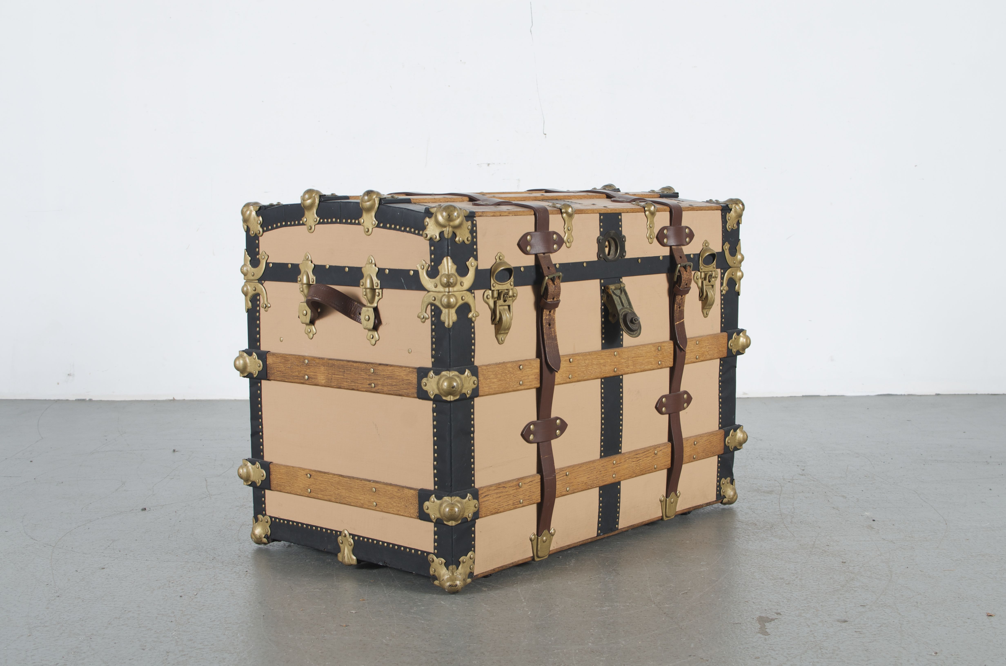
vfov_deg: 25.6
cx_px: 503
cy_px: 333
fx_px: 1464
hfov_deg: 37.9
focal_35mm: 52
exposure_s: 1/125
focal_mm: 35
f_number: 6.3
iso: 100
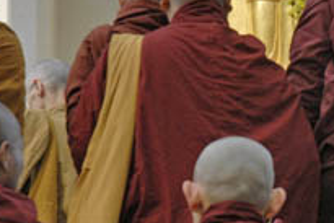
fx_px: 2850
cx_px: 295
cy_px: 59
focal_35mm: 307
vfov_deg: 4.5
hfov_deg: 6.7
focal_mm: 70
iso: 500
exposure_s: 1/320
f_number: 10
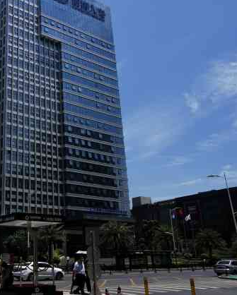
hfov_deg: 38.1
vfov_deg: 49.0
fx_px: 324
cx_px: 35
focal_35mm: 37
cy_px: 142
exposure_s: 1/2000
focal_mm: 2.26
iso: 50
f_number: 2.2
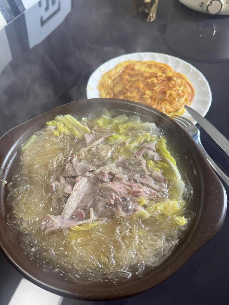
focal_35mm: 24
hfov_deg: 56.8
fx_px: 212
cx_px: 114
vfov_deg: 71.6
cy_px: 152
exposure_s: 1/50
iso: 160
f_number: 1.78
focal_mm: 6.76
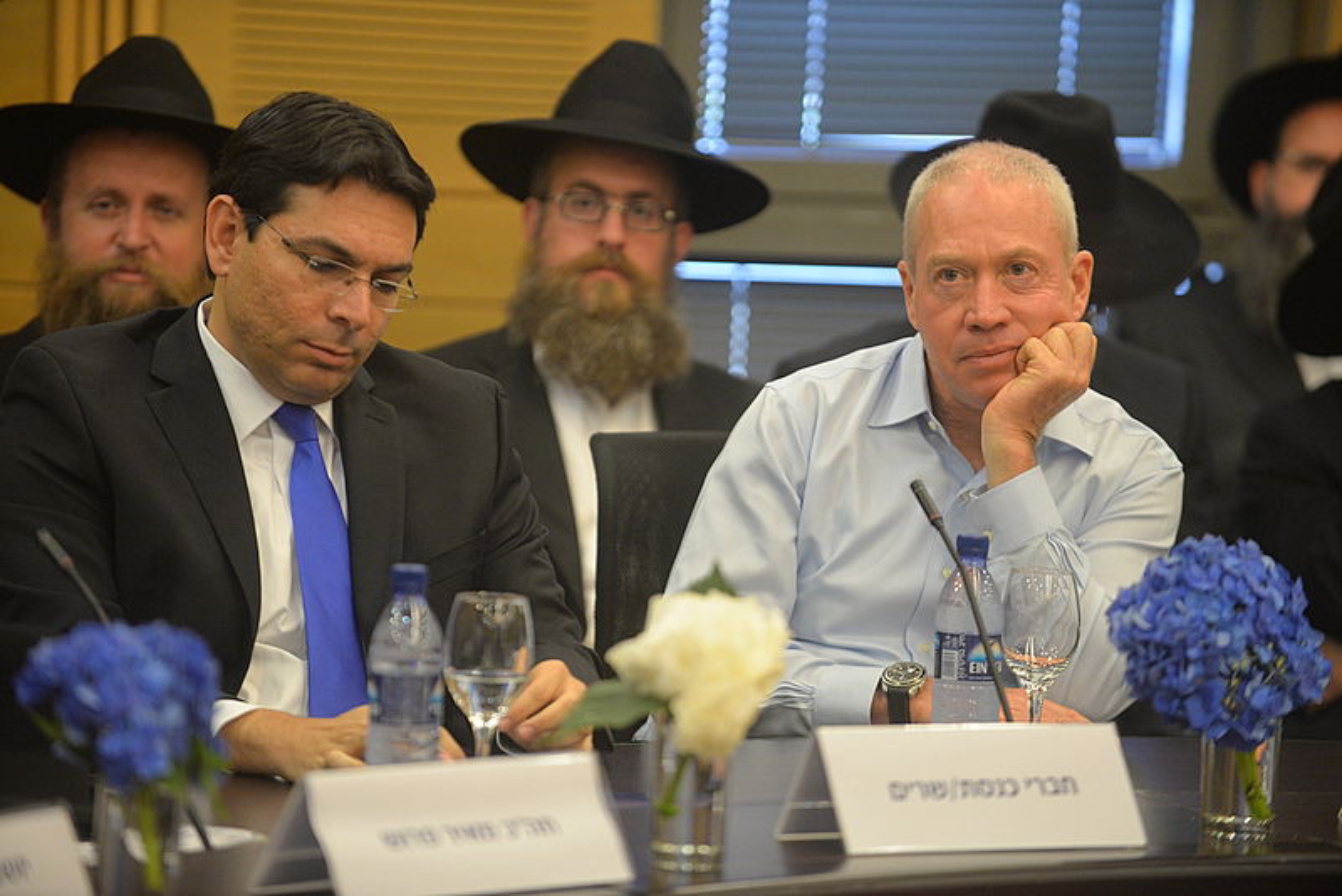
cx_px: 671
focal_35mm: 150
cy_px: 448
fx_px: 5593
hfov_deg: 13.7
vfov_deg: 9.2
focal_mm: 150
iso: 2000
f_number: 3.2
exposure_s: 1/200
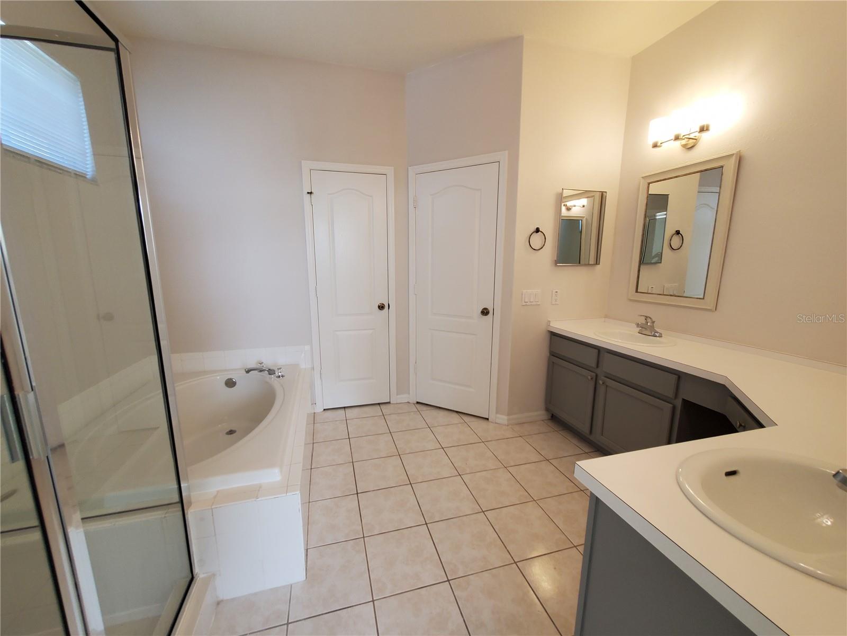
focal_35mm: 13
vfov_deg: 89.9
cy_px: 318
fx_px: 318
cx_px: 424
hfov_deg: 106.2
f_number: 2.2
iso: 125
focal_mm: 1.8
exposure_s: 1/59
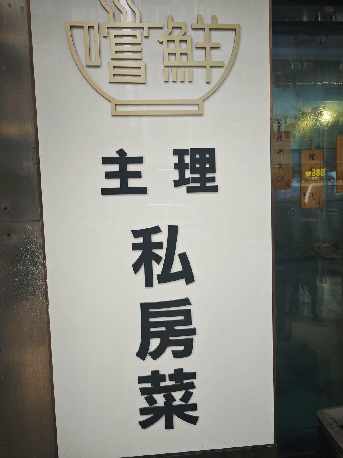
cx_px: 172
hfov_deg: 58.9
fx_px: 304
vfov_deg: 73.9
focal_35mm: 23
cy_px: 229
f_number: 2
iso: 640
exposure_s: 1/700
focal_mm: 8.72
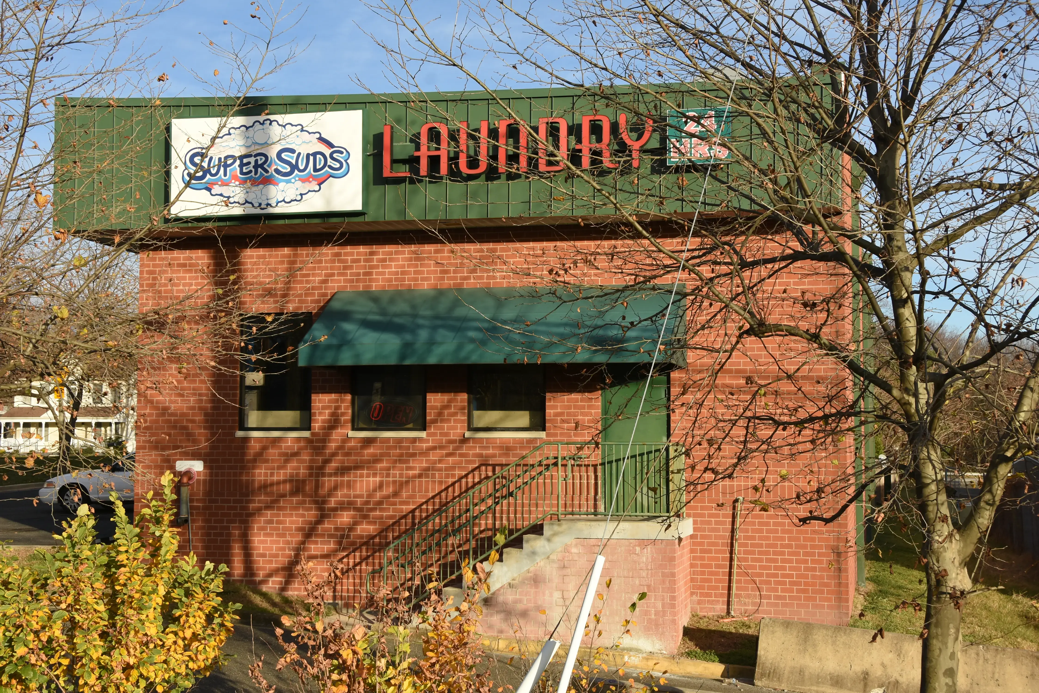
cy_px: 346
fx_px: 1386
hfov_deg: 41.1
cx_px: 520
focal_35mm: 48
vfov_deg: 28.1
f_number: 9
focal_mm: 32
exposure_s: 1/320
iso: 250
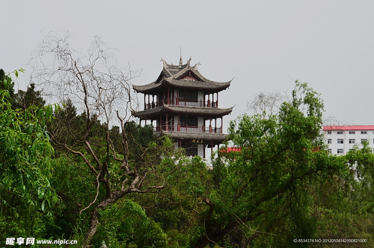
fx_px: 1166
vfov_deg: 12.1
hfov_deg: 18.2
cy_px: 124
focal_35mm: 112
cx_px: 187
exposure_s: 1/125
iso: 100
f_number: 11
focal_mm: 75
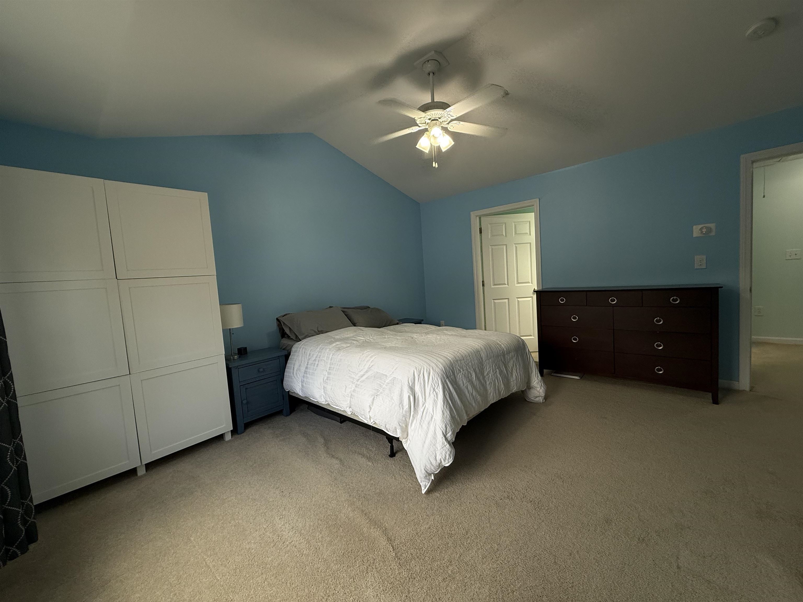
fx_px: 325
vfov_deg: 85.7
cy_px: 301
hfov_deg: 102.1
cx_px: 402
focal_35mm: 14
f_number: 2.2
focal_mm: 2.22
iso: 160
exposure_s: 1/120
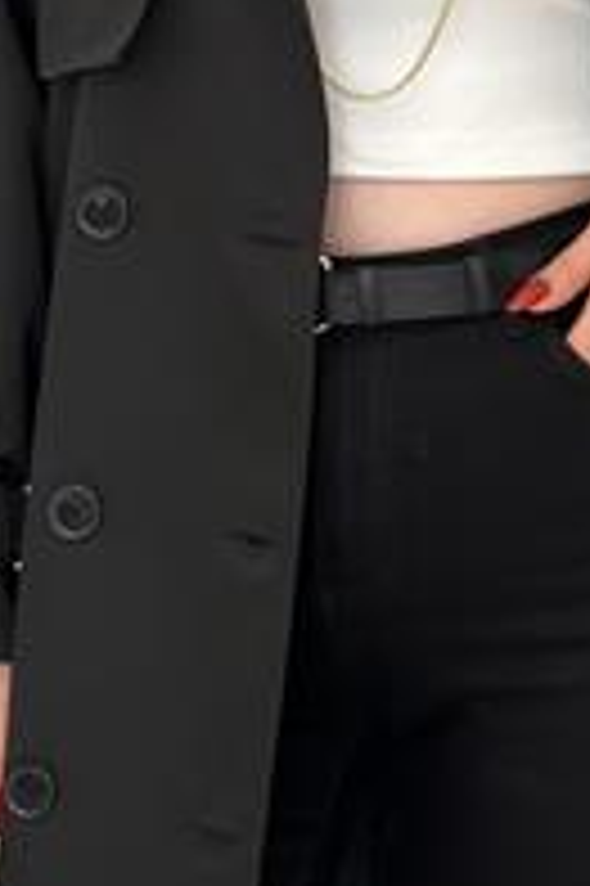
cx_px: 464
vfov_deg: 14.8
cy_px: -79
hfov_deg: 10.1
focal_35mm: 135
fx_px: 3324
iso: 80
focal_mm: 6.86
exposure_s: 1/263
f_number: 1.78
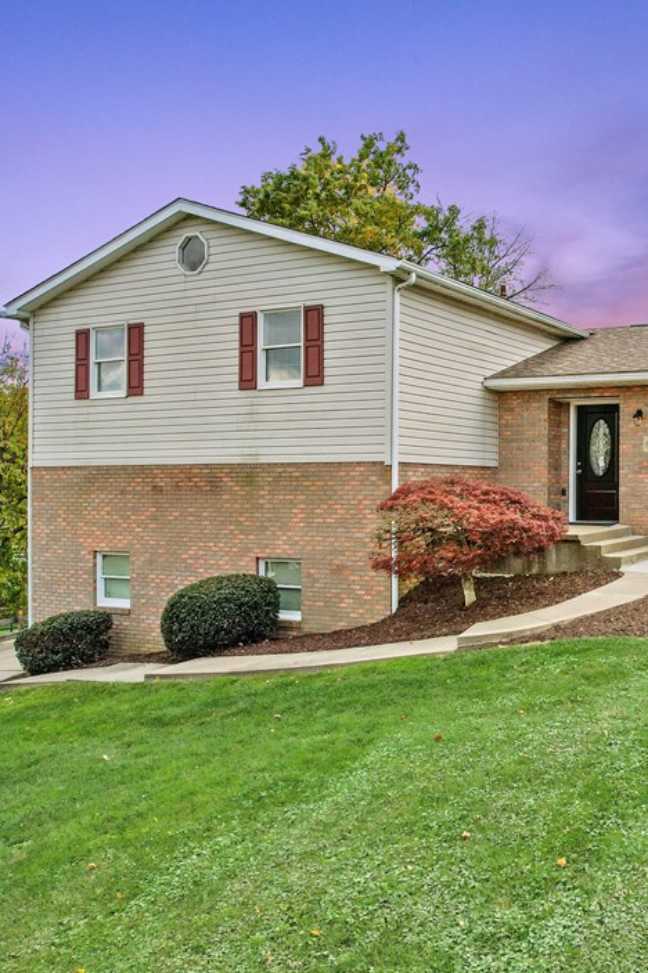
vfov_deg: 55.8
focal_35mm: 34
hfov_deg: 36.9
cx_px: 557
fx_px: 919
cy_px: 490
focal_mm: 8.38
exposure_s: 1/2500
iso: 110
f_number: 2.8
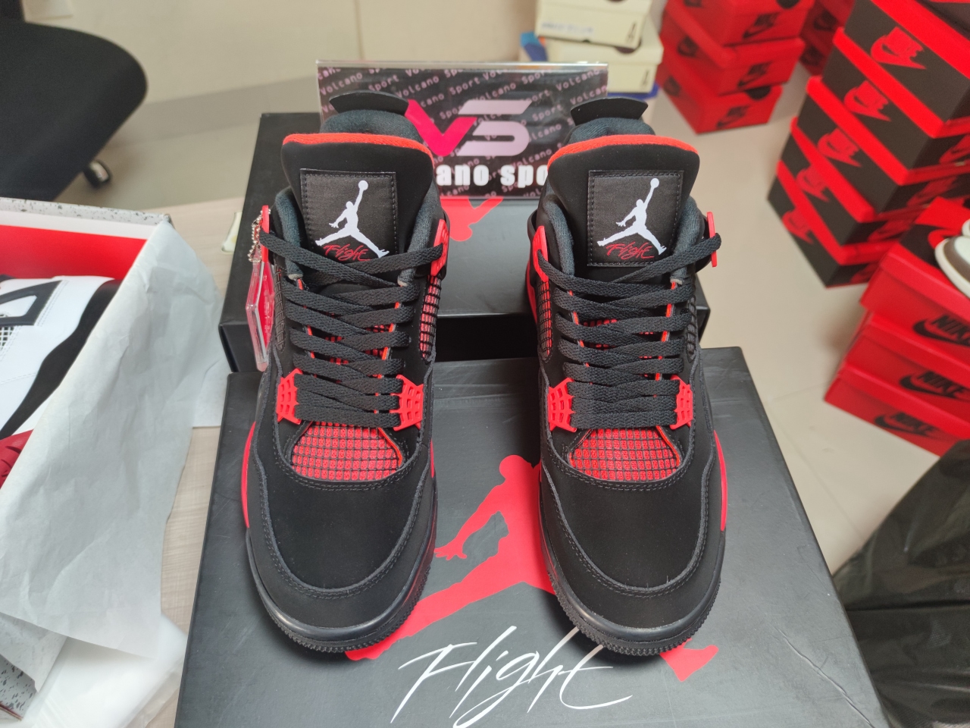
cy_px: 364
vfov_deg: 56.8
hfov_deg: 71.6
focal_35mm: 24
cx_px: 485
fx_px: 673
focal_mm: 6.72
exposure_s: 1/53
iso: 170
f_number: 1.69
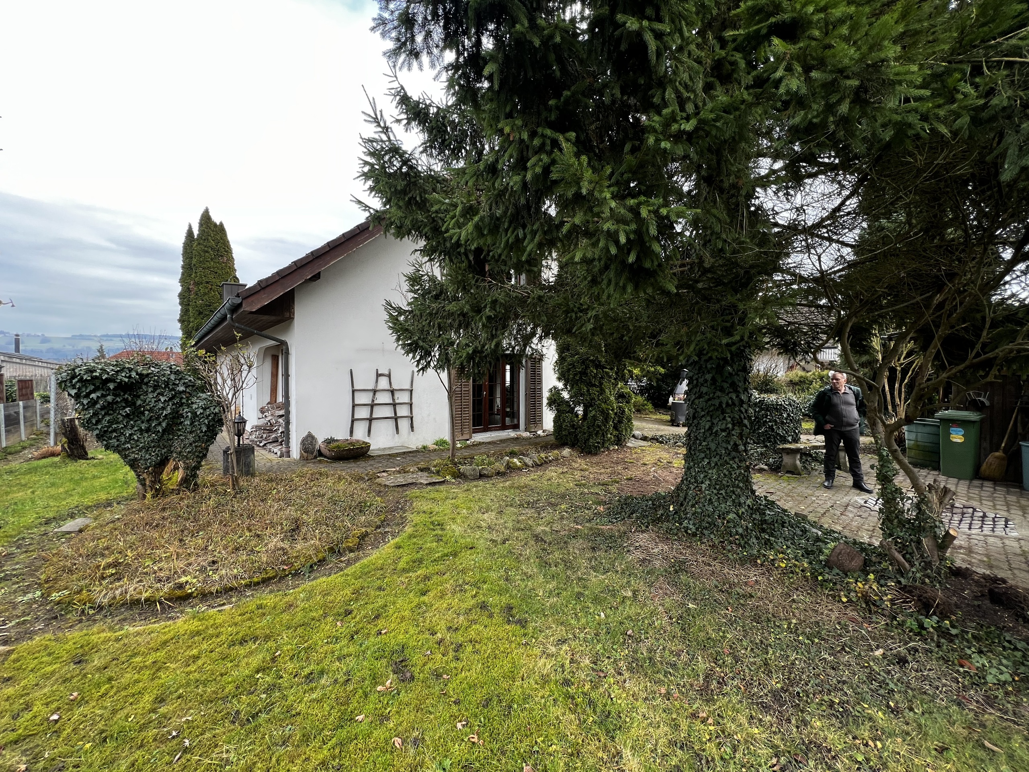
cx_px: 514
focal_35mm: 13
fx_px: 386
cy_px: 386
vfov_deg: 89.9
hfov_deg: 106.2
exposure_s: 1/99
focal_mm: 1.57
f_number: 1.8
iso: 50
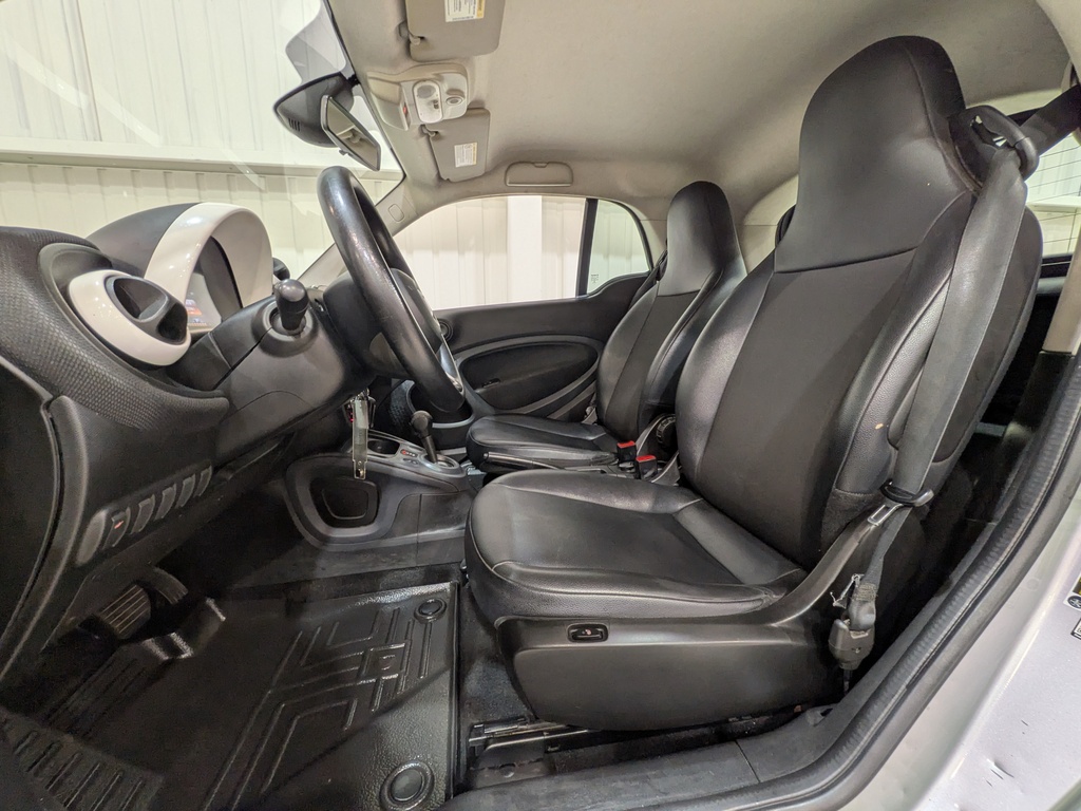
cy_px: 406
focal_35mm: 14
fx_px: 437
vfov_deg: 85.7
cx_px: 540
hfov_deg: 102.1
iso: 92
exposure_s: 1/50
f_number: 2.2
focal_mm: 1.83
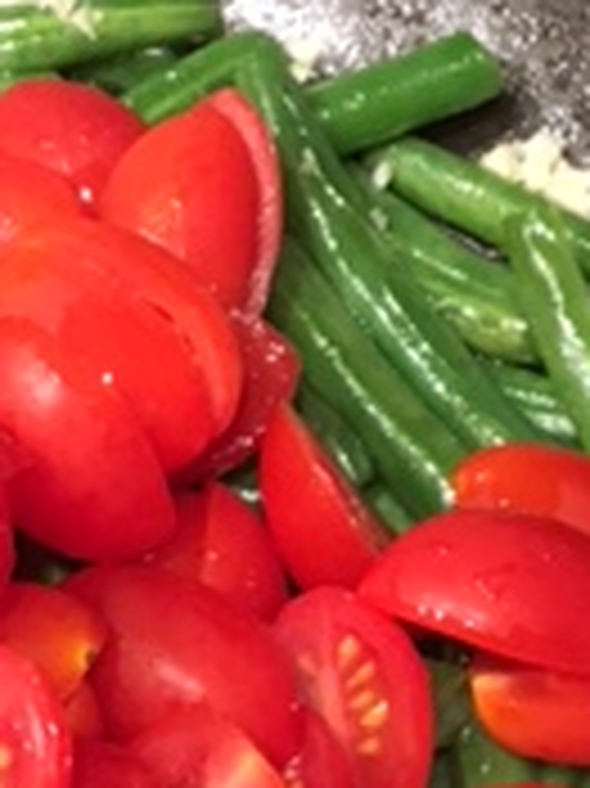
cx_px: -77
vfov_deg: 18.3
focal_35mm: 106
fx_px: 2412
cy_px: 675
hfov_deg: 13.6
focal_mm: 4.15
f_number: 2.2
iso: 200
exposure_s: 1/30
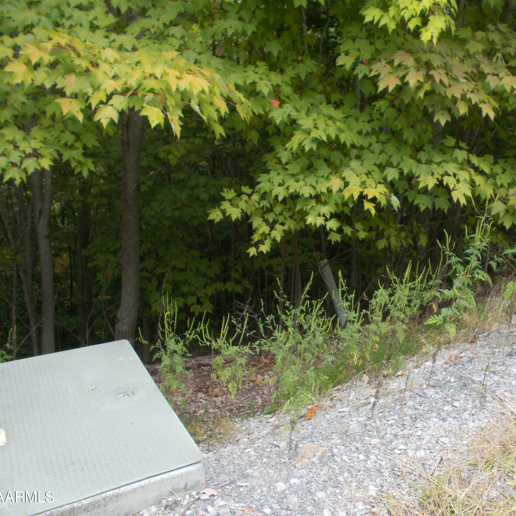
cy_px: 258
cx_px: 333
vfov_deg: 46.0
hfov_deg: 45.5
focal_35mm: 36
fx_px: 607
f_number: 3.4
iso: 80
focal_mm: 5.3
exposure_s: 1/200
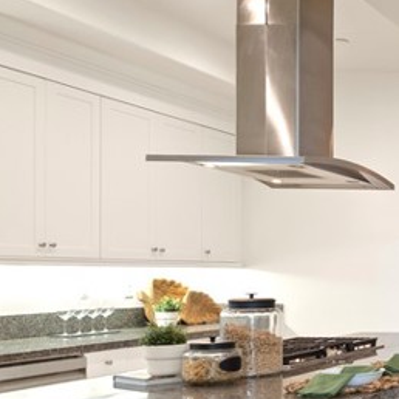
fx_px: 704
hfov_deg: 21.2
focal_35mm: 54
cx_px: 716
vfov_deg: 31.3
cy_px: 278
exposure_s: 1/6
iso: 1000
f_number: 8
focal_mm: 16
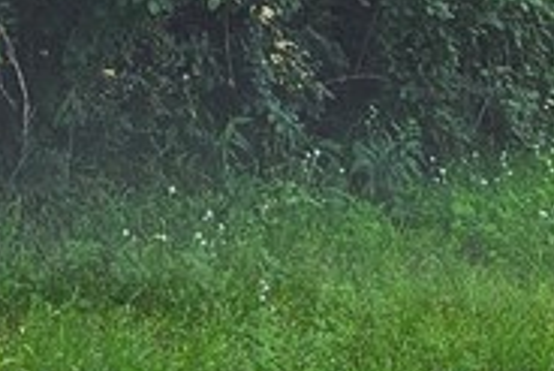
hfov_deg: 15.4
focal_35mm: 133
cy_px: -404
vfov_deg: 9.6
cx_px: 202
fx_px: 2048
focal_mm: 5.4
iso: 25
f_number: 1.8
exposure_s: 1/1151
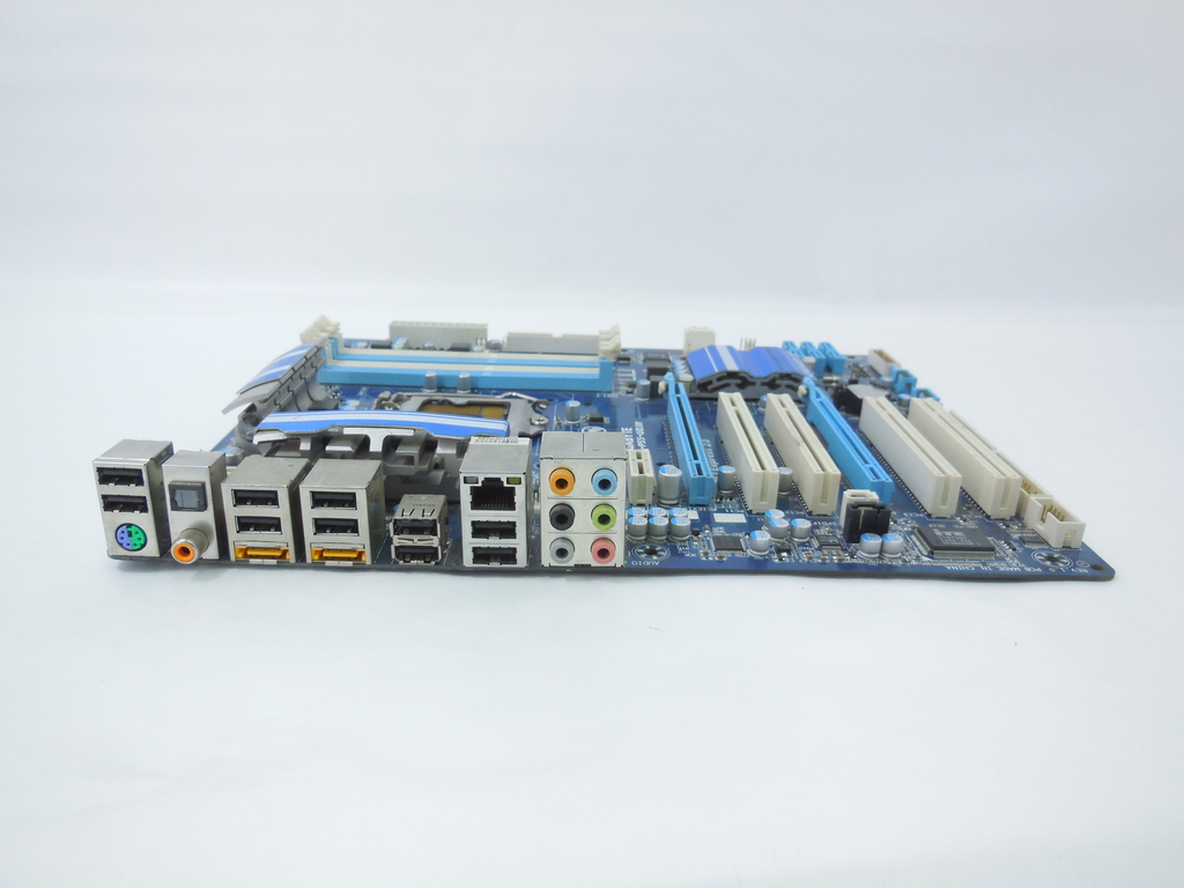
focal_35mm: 25
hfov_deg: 69.4
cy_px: 444
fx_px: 855
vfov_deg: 54.9
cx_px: 592
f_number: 3.1
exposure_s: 1/60
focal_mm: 4.5
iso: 125
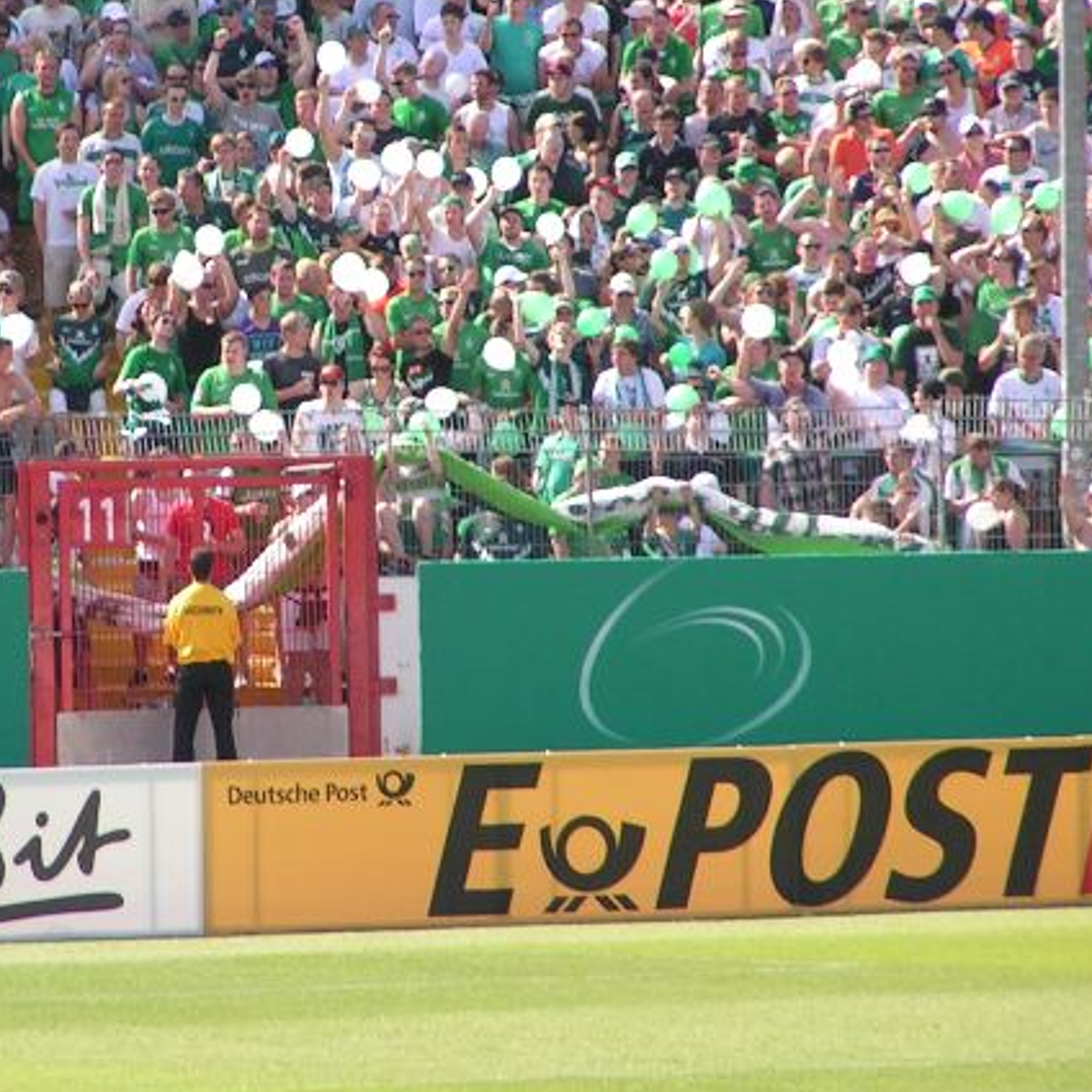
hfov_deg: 3.1
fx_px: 20236
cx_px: 260
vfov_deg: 3.1
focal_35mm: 567
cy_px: 327
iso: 50
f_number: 3.5
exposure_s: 1/400
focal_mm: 52
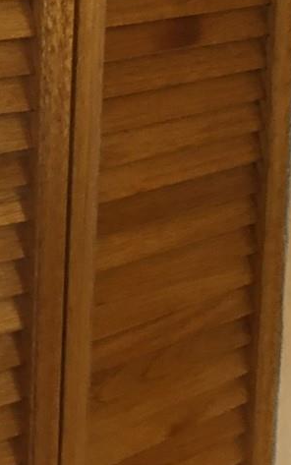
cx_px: -144
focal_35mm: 104
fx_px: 1318
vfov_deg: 19.4
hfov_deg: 12.0
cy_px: -5
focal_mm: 4.15
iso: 64
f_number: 2.2
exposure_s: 1/15
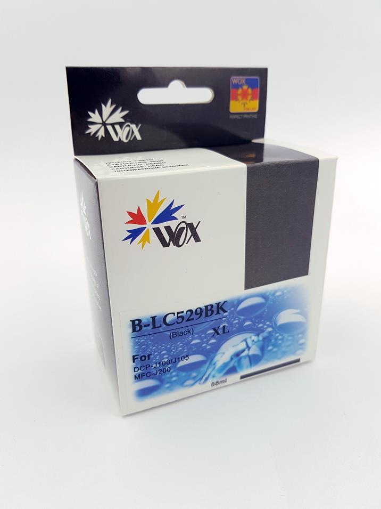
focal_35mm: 26
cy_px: 254
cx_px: 190
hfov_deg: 53.1
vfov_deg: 67.3
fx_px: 382
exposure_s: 1/100
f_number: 1.7
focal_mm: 4.2
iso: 50
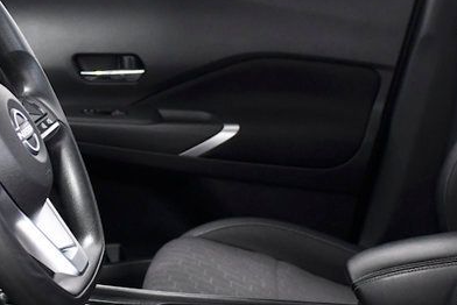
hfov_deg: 21.7
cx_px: 241
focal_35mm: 94
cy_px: 69
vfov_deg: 14.5
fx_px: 1194
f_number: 3.5
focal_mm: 24
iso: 2000
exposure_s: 1/200
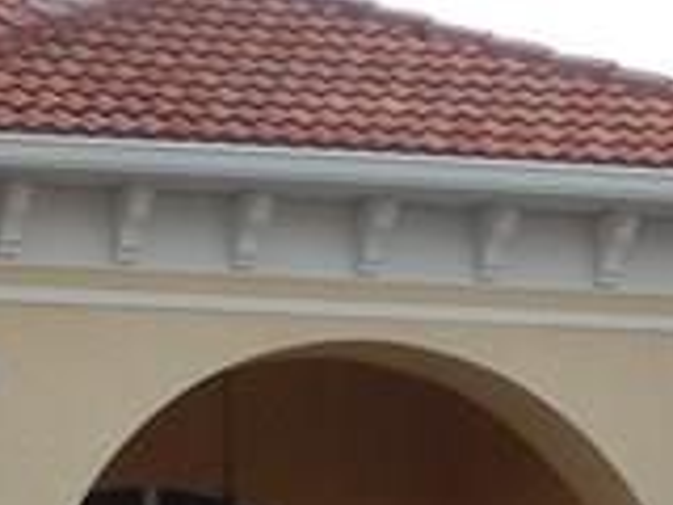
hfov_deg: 8.6
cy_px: 665
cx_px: 223
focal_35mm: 230
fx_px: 4472
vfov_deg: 6.4
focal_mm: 6.5
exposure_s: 1/640
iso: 125
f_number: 4
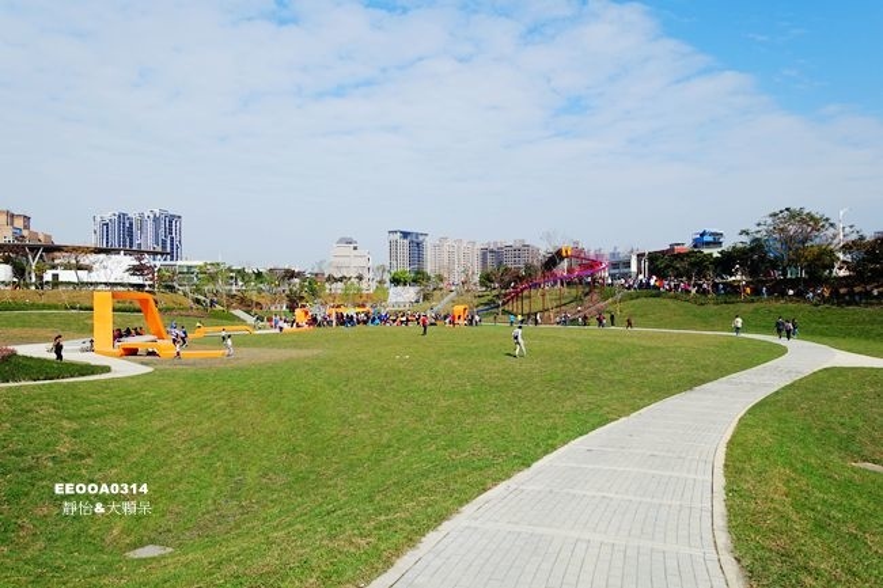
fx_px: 588
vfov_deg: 53.1
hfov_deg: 73.8
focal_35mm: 24
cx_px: 442
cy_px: 294
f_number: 4
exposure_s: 1/160
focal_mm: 8.8
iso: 125
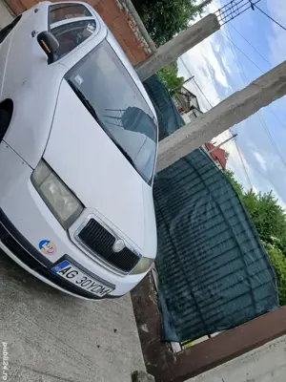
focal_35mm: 26
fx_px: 286
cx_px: 143
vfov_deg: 67.3
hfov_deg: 53.1
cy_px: 191
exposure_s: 1/177
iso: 20
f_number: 1.8
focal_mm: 3.98
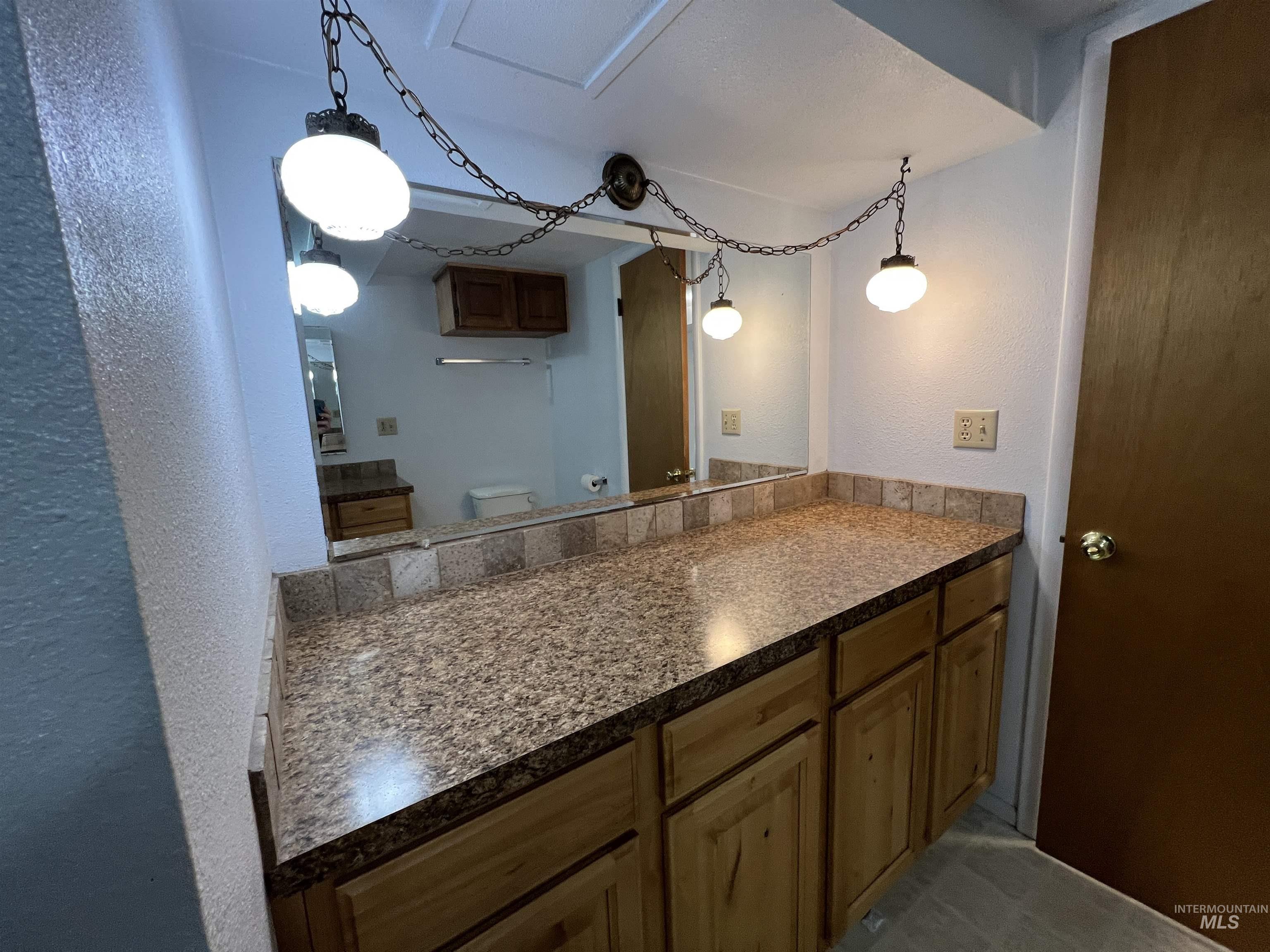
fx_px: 477
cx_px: 635
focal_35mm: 13
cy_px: 476
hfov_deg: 106.2
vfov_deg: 89.9
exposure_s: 1/60
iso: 125
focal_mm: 1.57
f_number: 1.8
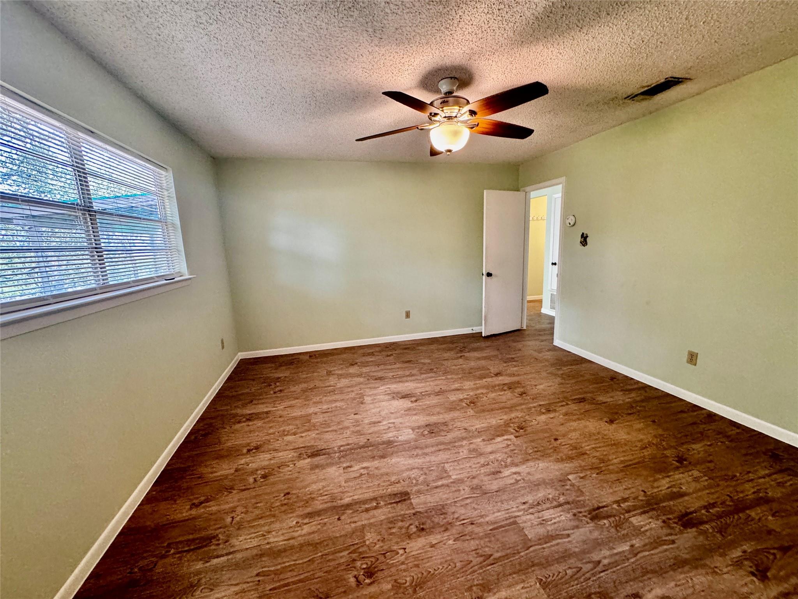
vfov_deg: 85.7
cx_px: 399
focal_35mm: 14
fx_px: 323
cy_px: 300
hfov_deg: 102.1
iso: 400
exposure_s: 1/60
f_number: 2.2
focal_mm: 2.22
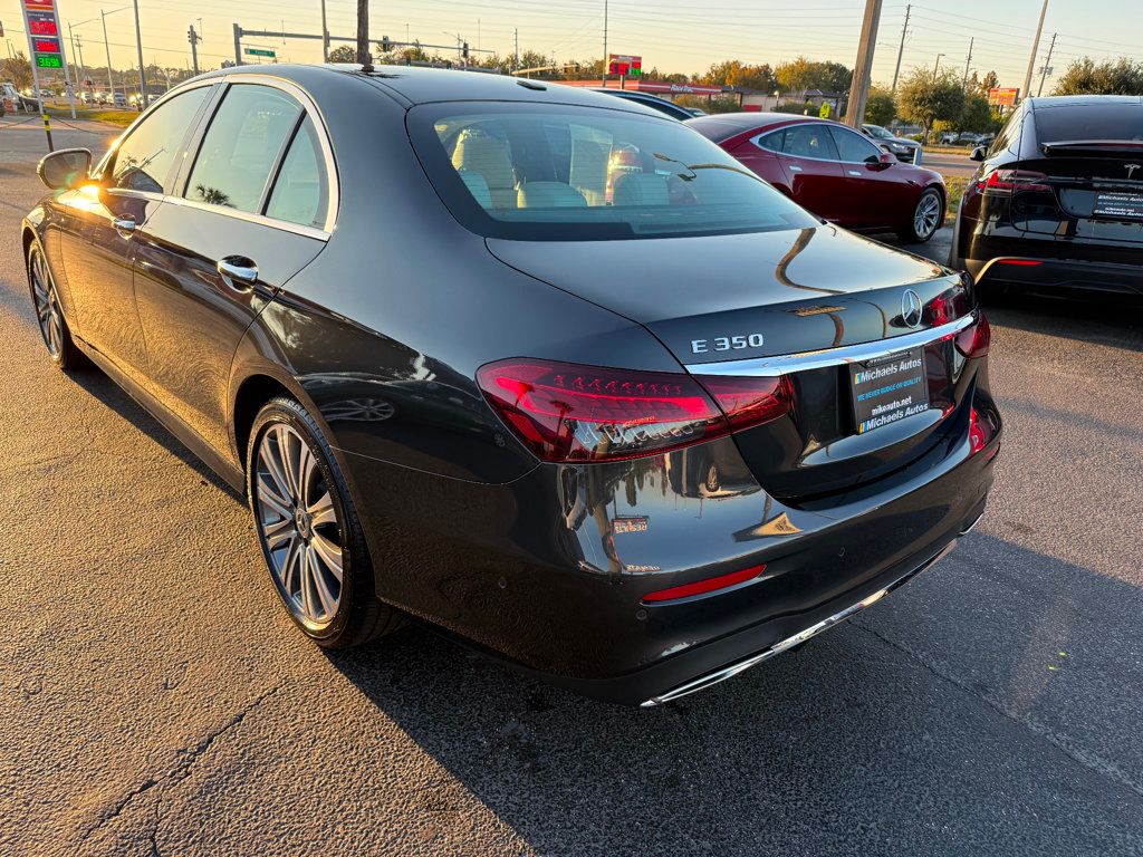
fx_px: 792
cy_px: 428
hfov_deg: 71.6
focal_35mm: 24
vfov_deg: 56.8
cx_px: 572
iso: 100
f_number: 1.78
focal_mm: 6.76
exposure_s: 1/665
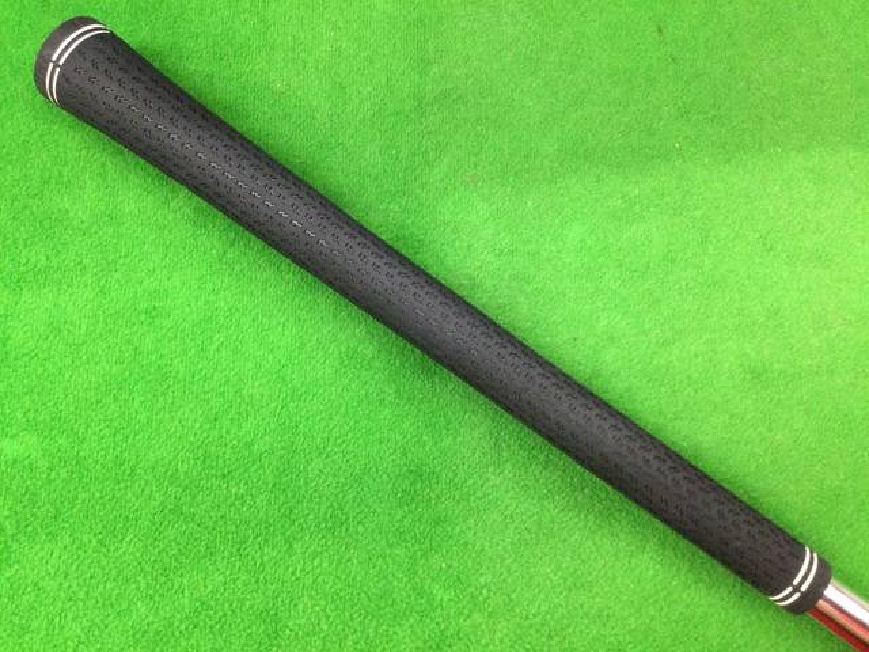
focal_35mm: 31
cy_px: 326
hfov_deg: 58.4
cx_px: 434
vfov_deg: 45.4
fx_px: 778
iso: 200
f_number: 2.4
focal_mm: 3.3
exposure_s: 1/30
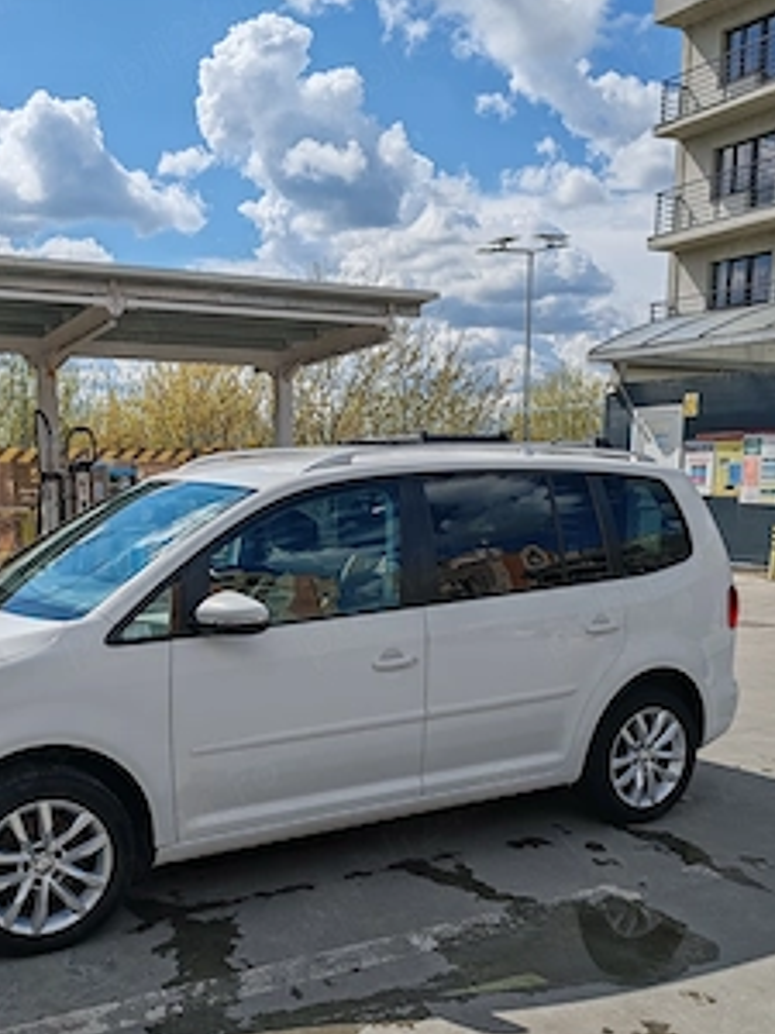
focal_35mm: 36
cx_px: 289
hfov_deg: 39.4
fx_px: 1075
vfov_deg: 50.9
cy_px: 634
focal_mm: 6.12
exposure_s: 1/1300
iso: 50
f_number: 1.9
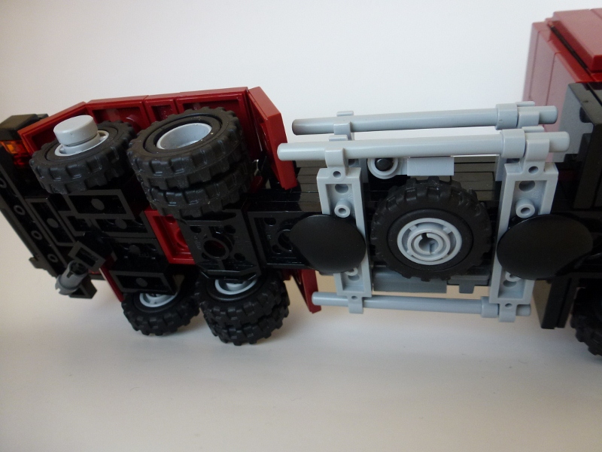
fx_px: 417
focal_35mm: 24
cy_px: 226
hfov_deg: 71.6
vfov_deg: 56.8
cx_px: 301
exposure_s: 1/10
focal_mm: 4.3
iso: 200
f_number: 3.3
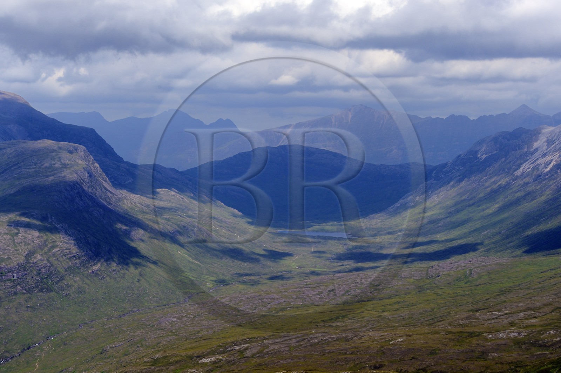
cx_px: 280
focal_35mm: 82
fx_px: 1277
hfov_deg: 24.8
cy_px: 186
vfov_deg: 16.6
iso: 400
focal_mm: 82
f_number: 9
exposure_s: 1/800
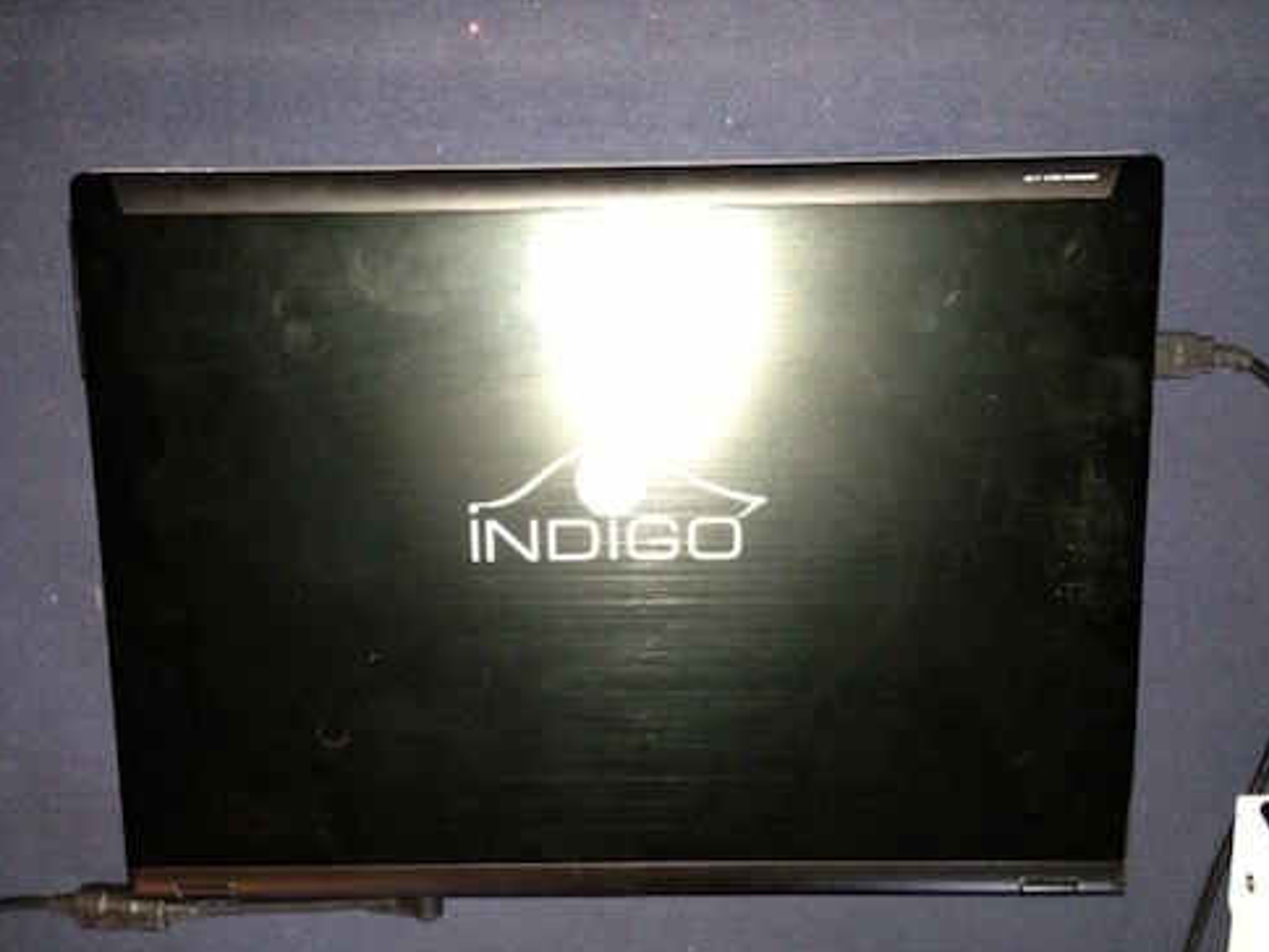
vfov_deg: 41.8
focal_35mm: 34
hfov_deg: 53.9
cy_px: 488
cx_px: 631
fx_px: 1247
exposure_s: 1/16
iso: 400
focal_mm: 4.13
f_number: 2.4
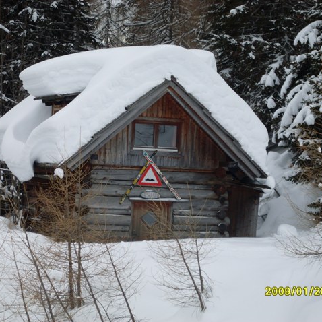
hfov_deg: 12.9
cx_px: 135
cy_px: 161
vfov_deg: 12.9
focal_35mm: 135
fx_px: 1421
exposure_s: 1/180
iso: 80
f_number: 5.2
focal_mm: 18.9
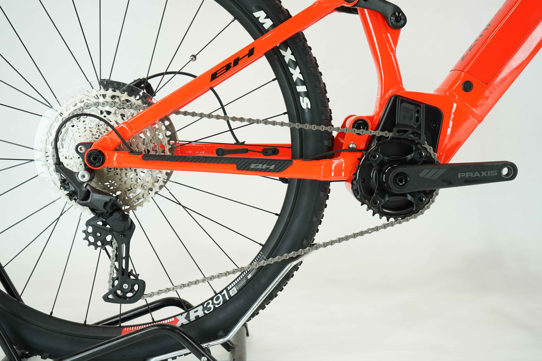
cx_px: 271
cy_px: 180
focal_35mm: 39
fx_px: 587
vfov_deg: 34.2
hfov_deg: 49.6
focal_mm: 39
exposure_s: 1/200
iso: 1600
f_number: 5.6
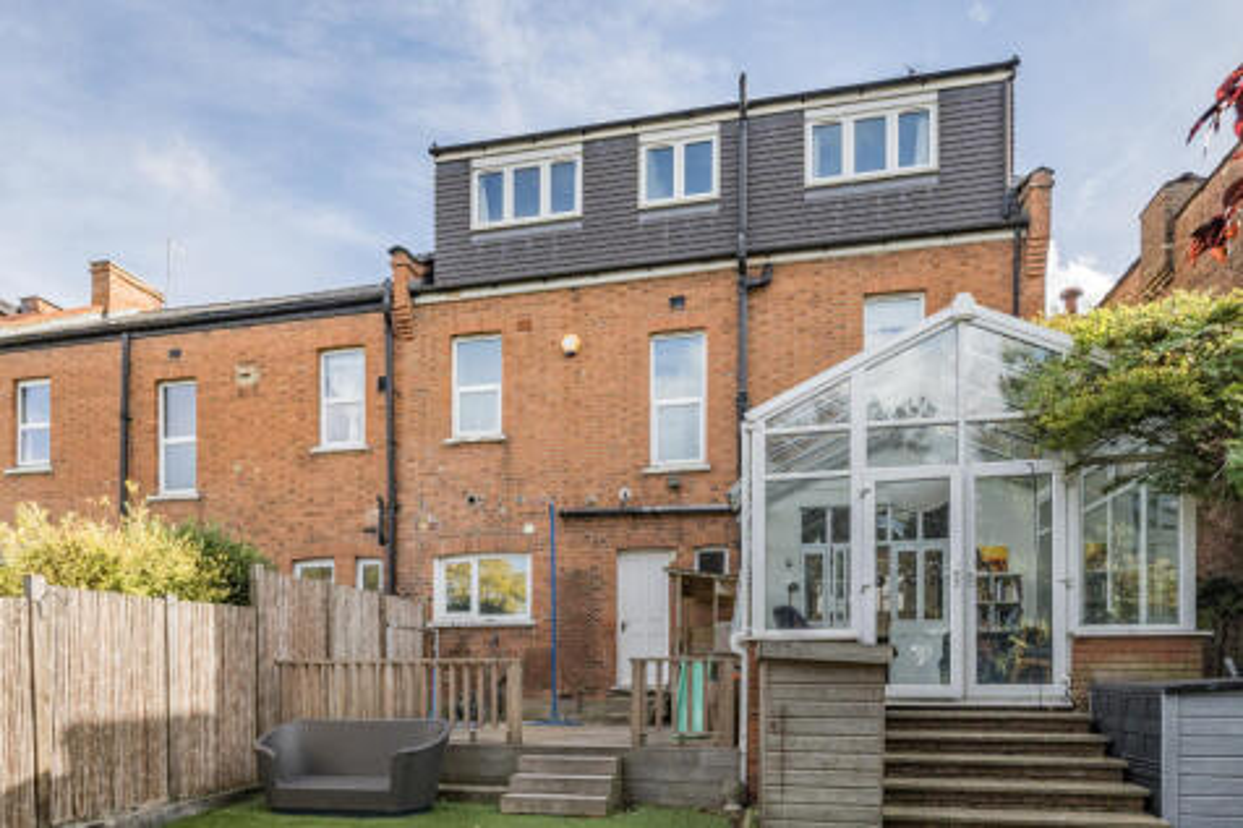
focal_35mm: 19
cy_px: 414
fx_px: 656
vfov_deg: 64.5
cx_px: 622
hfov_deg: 86.9
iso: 400
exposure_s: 1/800
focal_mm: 13
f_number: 8
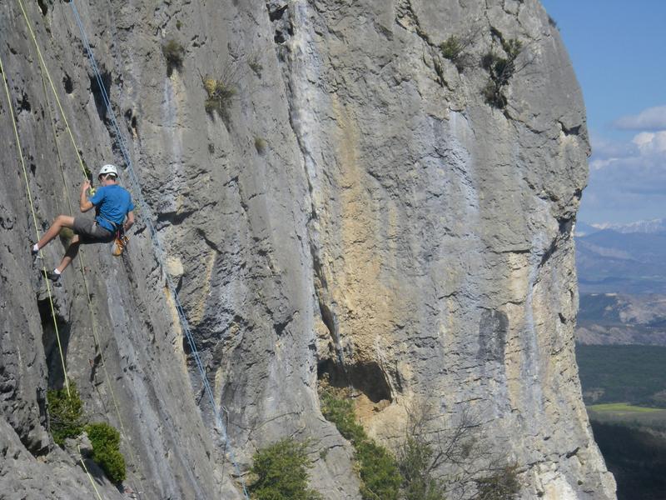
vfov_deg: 15.2
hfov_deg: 20.2
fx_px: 1866
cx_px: 333
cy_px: 250
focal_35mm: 97
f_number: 7.8
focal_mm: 16
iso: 64
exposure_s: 1/250
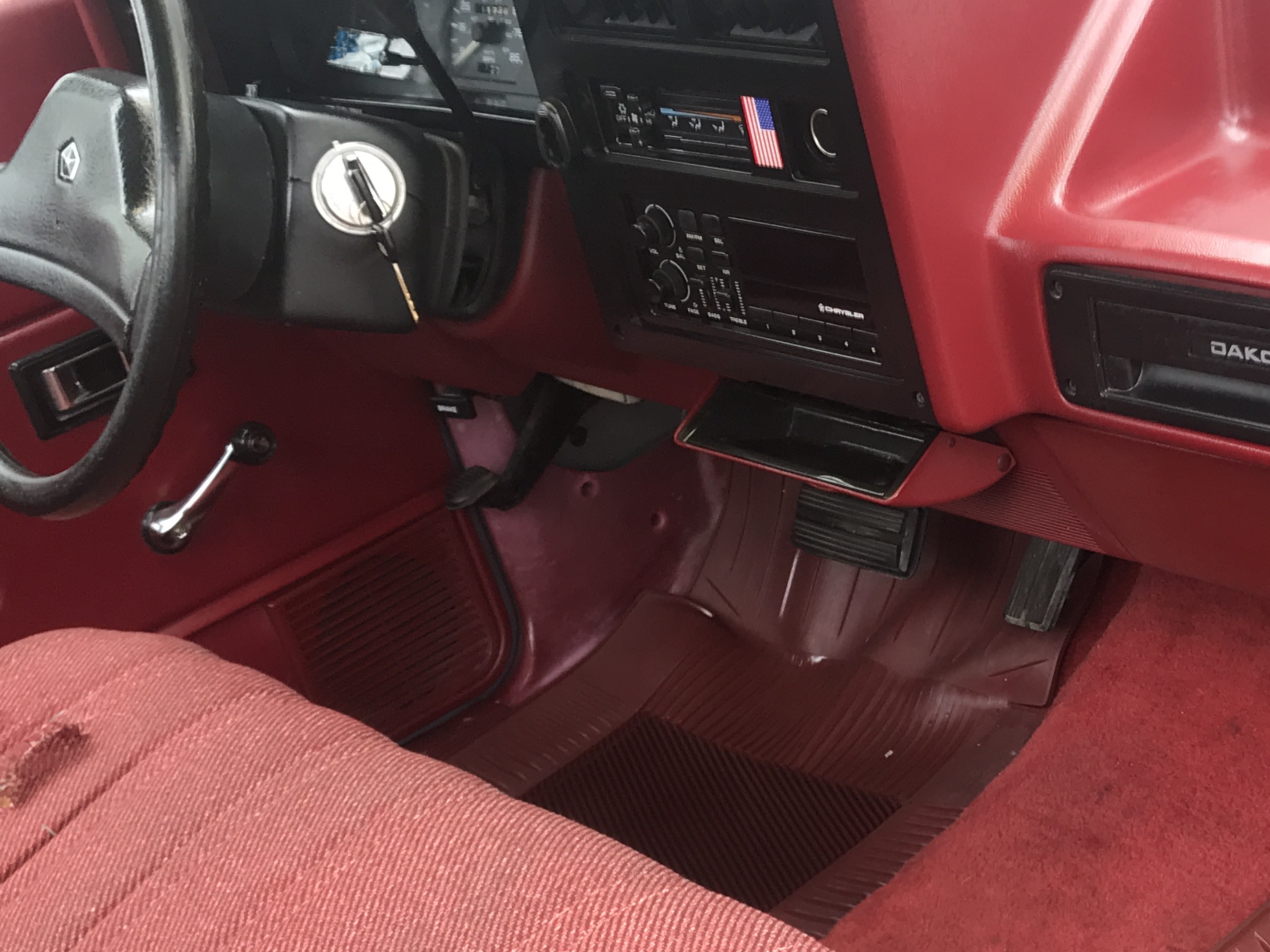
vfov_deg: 23.7
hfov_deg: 30.7
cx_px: 1053
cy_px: 741
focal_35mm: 61
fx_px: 2238
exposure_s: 1/40
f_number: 1.8
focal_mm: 3.99
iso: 25
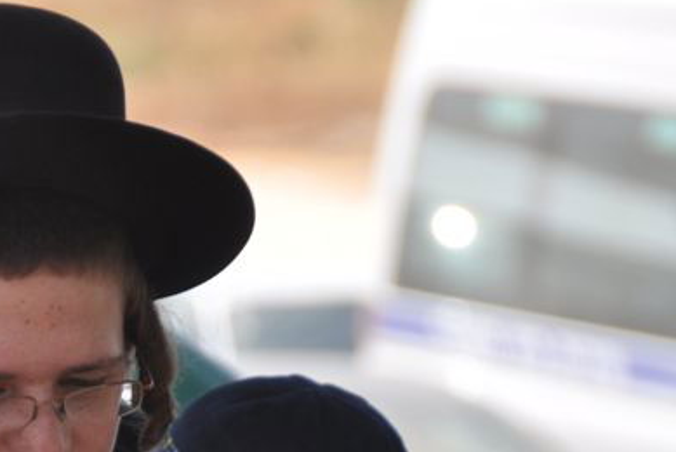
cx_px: 10
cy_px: 572
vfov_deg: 2.1
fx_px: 12590
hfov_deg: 3.1
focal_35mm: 670
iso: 220
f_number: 5.6
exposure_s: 1/500
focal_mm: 170
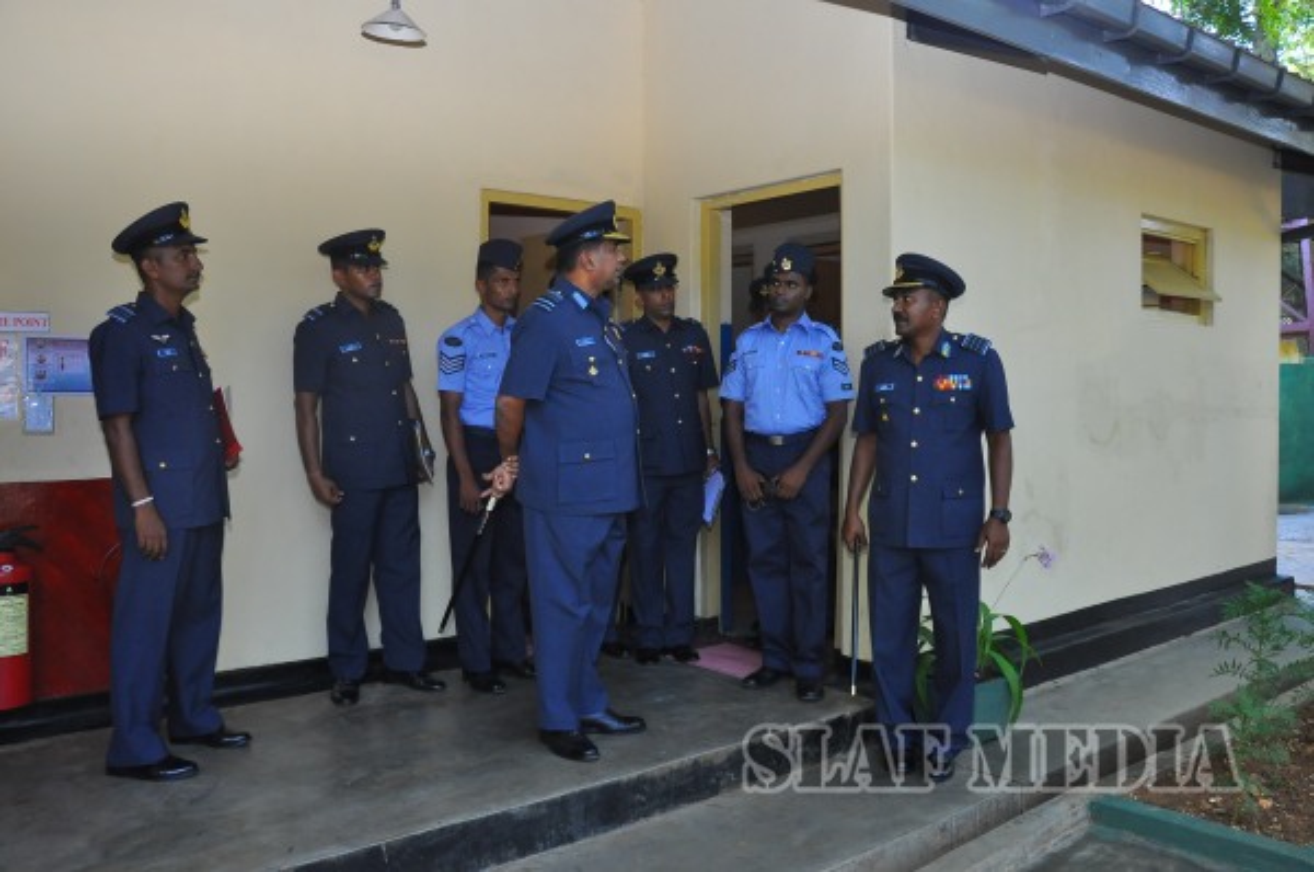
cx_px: 657
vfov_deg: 47.8
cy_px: 436
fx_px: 984
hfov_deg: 67.5
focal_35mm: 27
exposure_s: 1/125
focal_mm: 18
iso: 800
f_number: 5.6
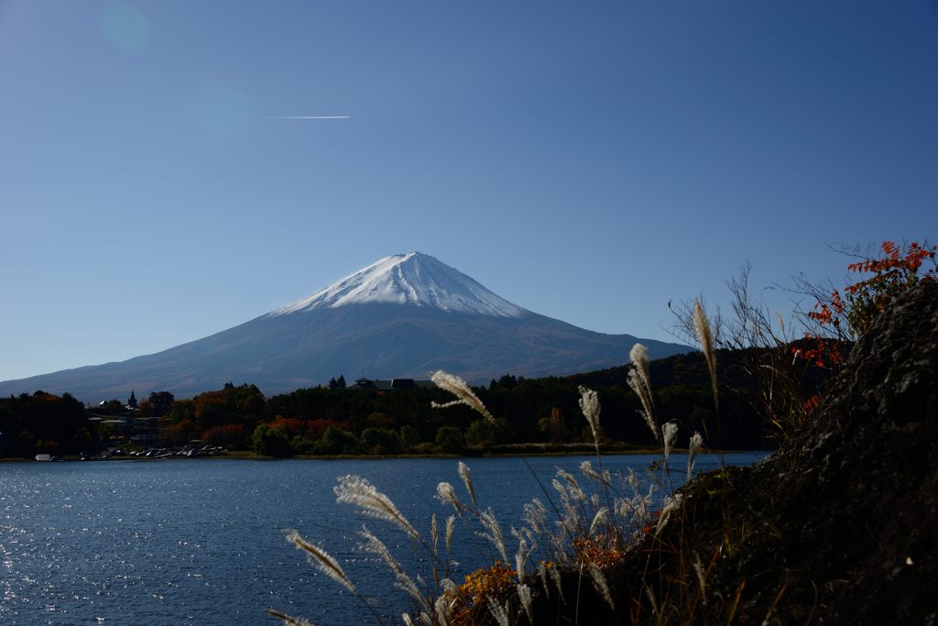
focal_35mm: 42
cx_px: 469
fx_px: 1094
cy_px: 313
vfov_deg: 31.9
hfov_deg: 46.4
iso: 100
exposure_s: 1/800
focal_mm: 42
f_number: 8
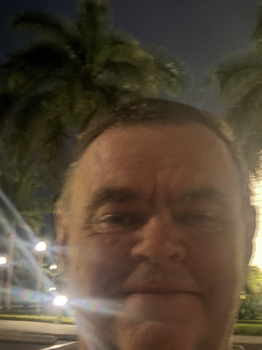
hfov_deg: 21.4
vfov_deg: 29.3
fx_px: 666
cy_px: 145
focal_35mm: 66
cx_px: 271
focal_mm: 2.69
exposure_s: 1/8
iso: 500
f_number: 1.9
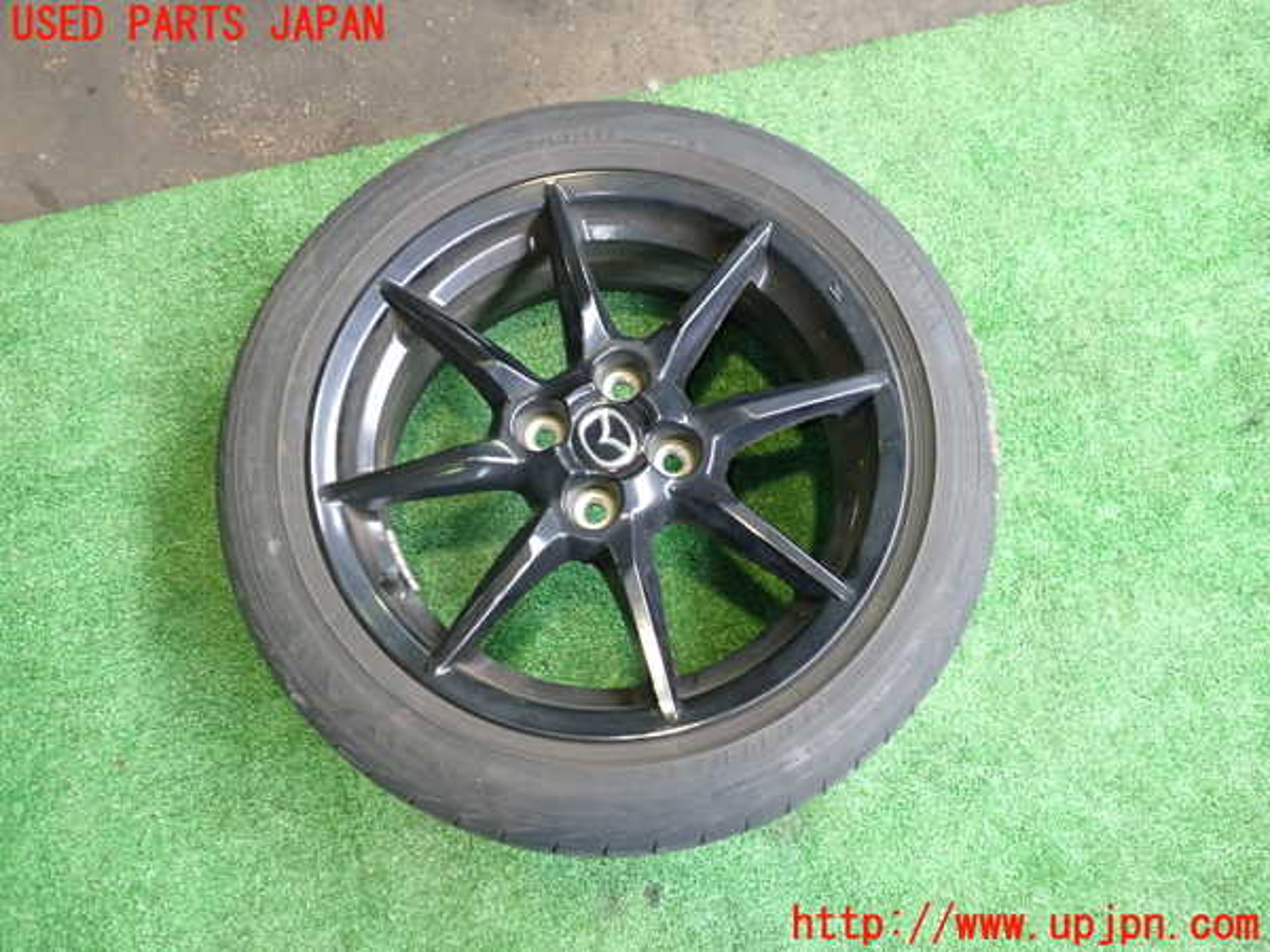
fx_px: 1101
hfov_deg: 60.0
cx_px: 635
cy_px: 476
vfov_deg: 46.8
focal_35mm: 30
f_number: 2.3
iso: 320
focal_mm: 5.4
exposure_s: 1/30
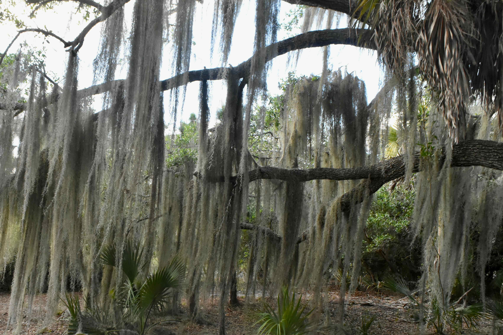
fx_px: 377
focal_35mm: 27
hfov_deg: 67.4
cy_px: 168
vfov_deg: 47.9
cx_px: 252
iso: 4000
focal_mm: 18
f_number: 10
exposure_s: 1/320
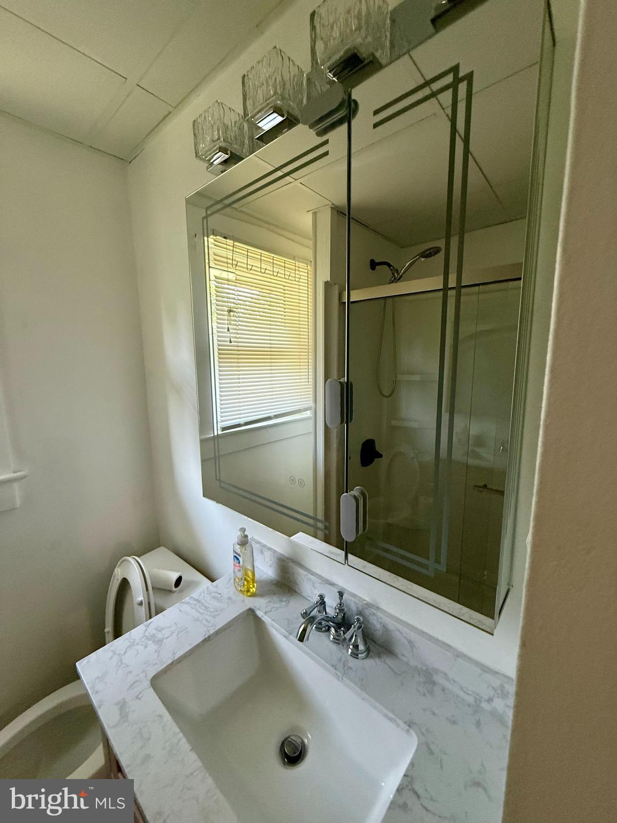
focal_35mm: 14
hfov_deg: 85.7
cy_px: 412
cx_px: 308
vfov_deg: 102.1
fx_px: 333
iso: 320
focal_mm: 2.22
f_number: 2.2
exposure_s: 1/99
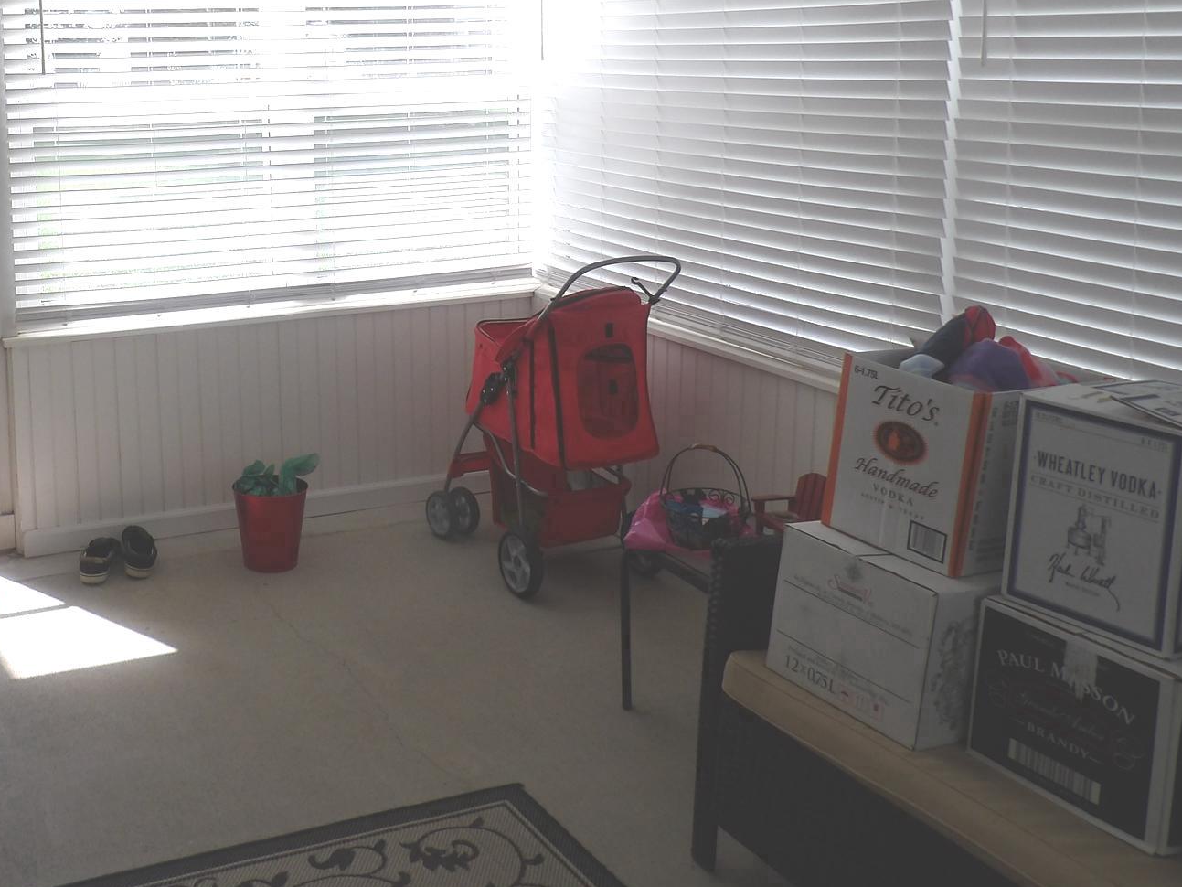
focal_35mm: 38
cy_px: 196
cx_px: 271
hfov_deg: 46.9
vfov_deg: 36.6
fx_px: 1298
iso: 100
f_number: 3.2
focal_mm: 4.3
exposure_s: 1/229
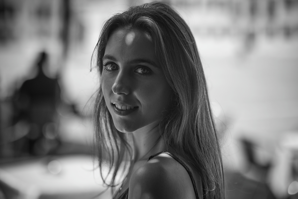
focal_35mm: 84
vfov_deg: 16.3
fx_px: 695
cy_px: 100
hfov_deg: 24.2
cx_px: 149
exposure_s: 1/6000
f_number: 1.4
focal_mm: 56
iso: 160
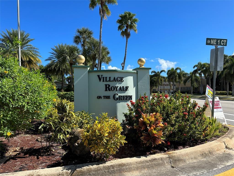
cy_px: 88
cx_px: 117
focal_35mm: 24
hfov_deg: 71.6
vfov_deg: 56.8
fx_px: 162
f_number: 1.78
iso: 80
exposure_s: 1/4016
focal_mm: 6.86
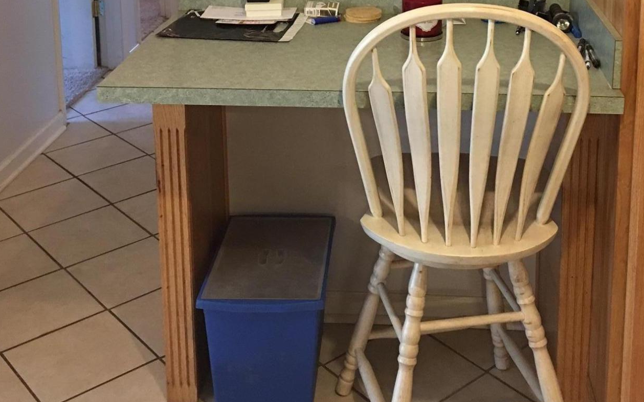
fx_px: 877
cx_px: 387
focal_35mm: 50
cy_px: -26
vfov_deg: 24.3
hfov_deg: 40.1
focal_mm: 4.15
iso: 80
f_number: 2.2
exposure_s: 1/10
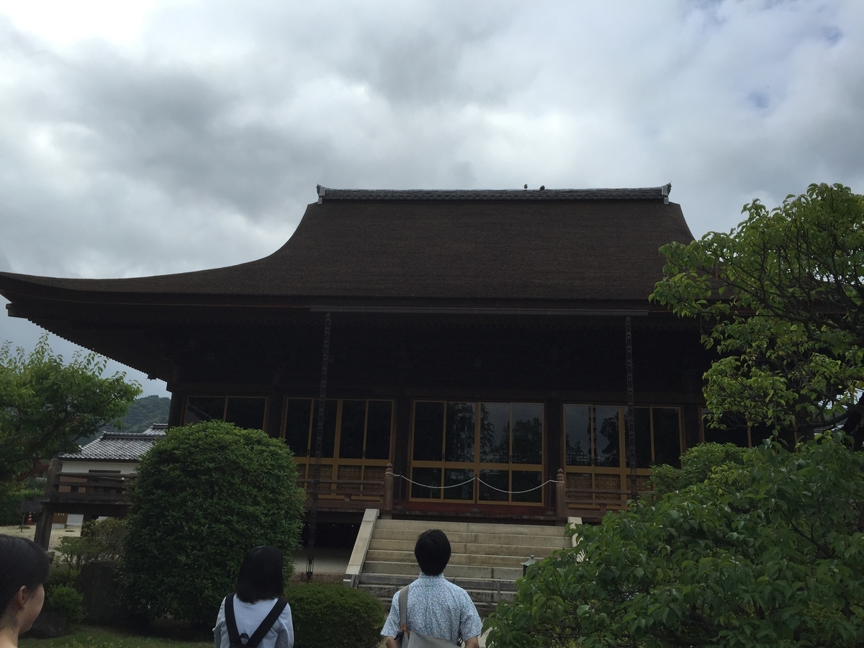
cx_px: 432
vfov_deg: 48.2
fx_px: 724
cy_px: 324
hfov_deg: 61.7
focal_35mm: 29
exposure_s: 1/2326
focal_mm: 4.15
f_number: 2.2
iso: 32
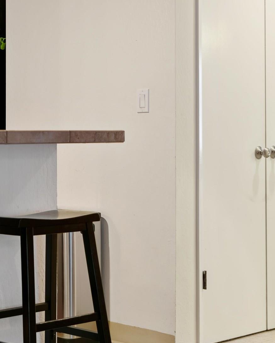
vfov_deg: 23.2
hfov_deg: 18.0
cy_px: 138
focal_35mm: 82
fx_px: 834
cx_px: -36
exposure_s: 1/6
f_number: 2.8
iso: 100
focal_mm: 31
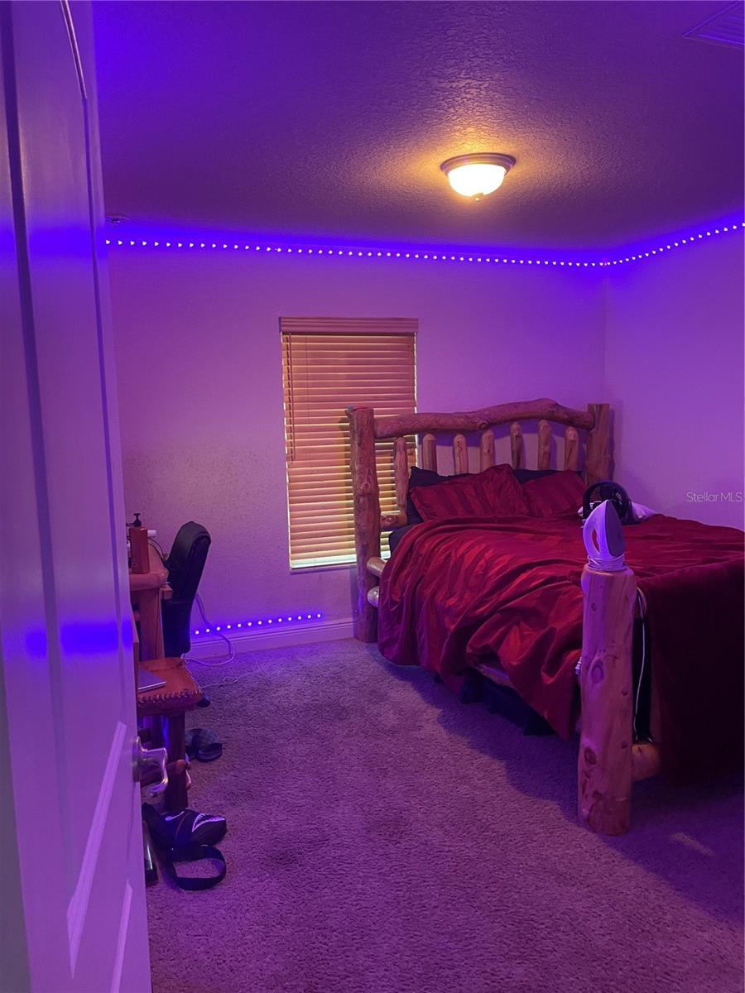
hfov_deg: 53.1
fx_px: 746
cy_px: 496
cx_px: 372
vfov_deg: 67.3
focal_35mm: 26
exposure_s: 1/40
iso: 400
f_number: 1.6
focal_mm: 4.2
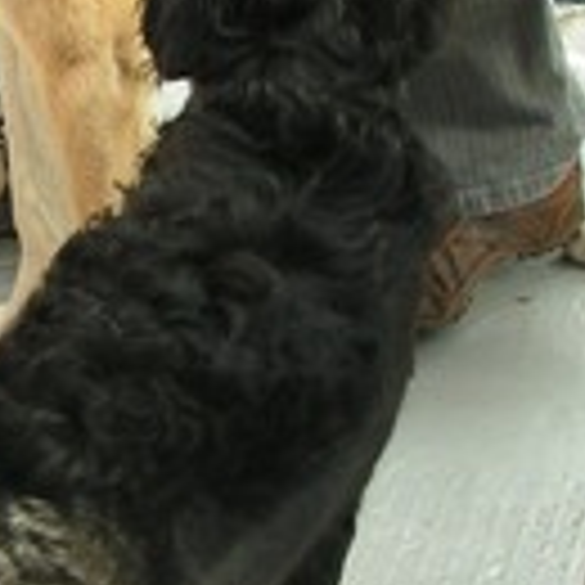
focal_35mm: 128
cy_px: 155
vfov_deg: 13.6
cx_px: 119
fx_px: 2447
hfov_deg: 13.6
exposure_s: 1/100
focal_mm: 5.8
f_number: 4.5
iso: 50
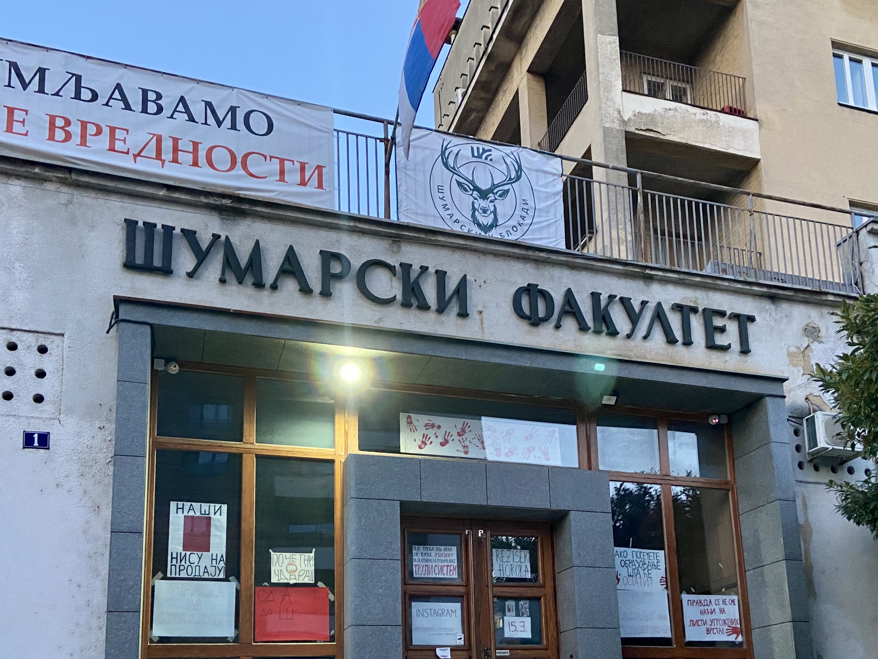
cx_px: 439
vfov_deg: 53.1
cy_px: 330
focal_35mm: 26
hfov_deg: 67.3
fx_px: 659
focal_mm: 4.25
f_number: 1.8
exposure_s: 1/50
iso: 500
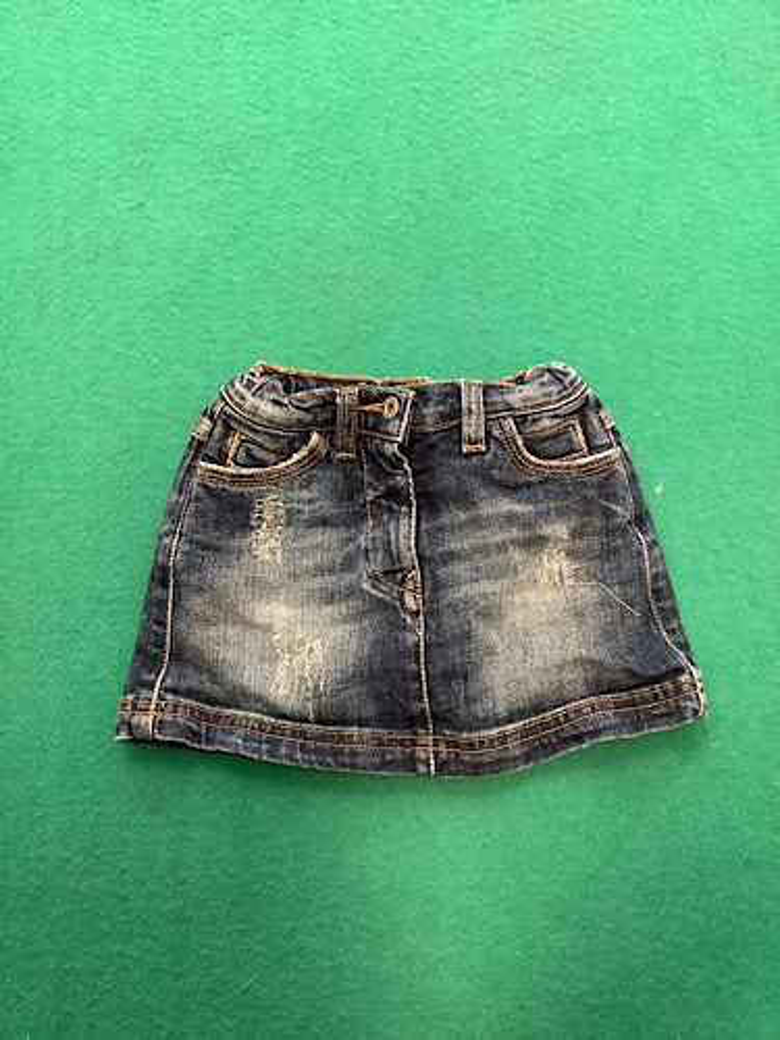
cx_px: 390
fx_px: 931
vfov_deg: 58.4
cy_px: 520
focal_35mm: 31
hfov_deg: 45.4
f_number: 2.4
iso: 320
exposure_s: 1/50
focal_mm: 3.3
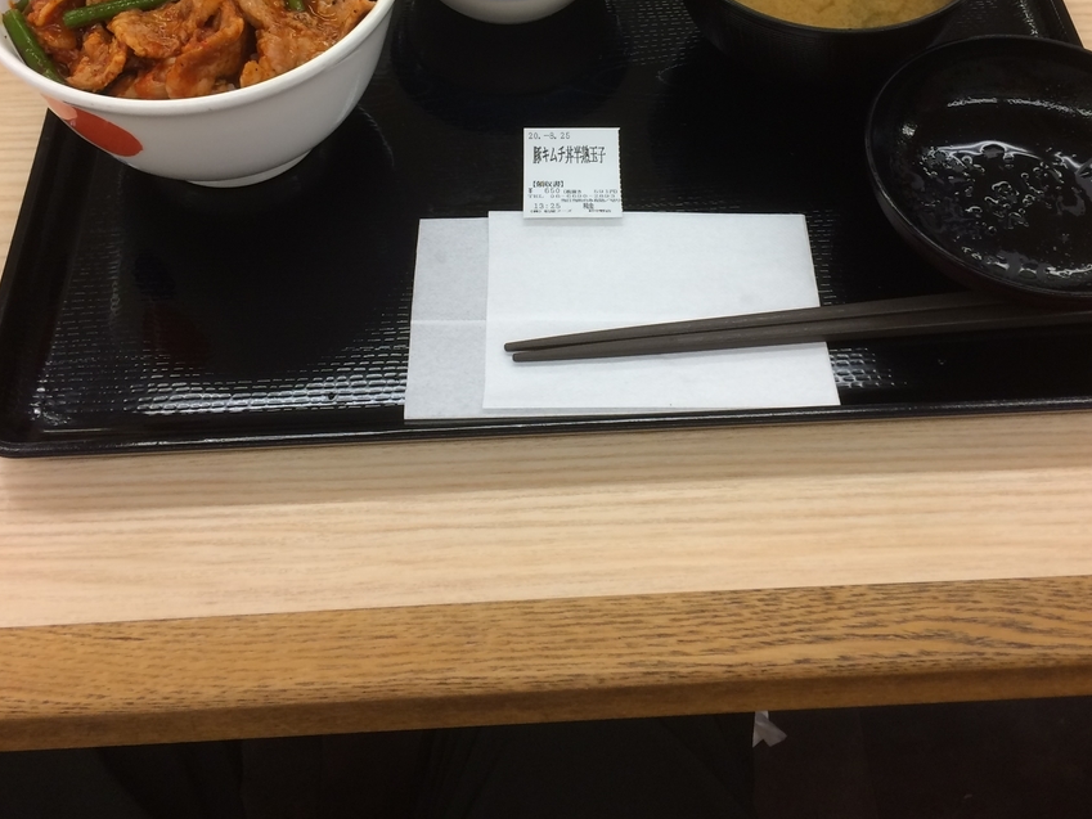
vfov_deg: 33.8
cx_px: 554
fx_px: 1294
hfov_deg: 45.8
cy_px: 134
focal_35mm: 41
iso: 40
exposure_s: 1/40
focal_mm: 4.15
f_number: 2.2
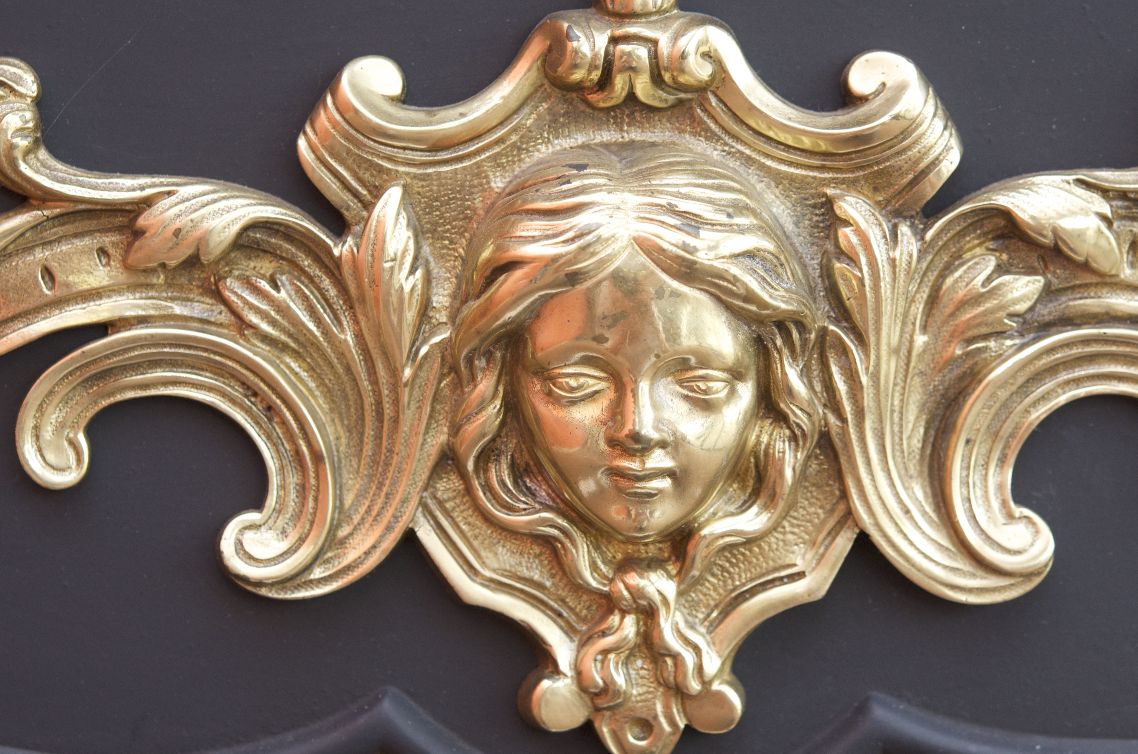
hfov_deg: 19.0
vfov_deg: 12.6
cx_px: 649
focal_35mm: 108
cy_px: 392
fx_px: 3407
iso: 640
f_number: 5
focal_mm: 60
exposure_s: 1/125
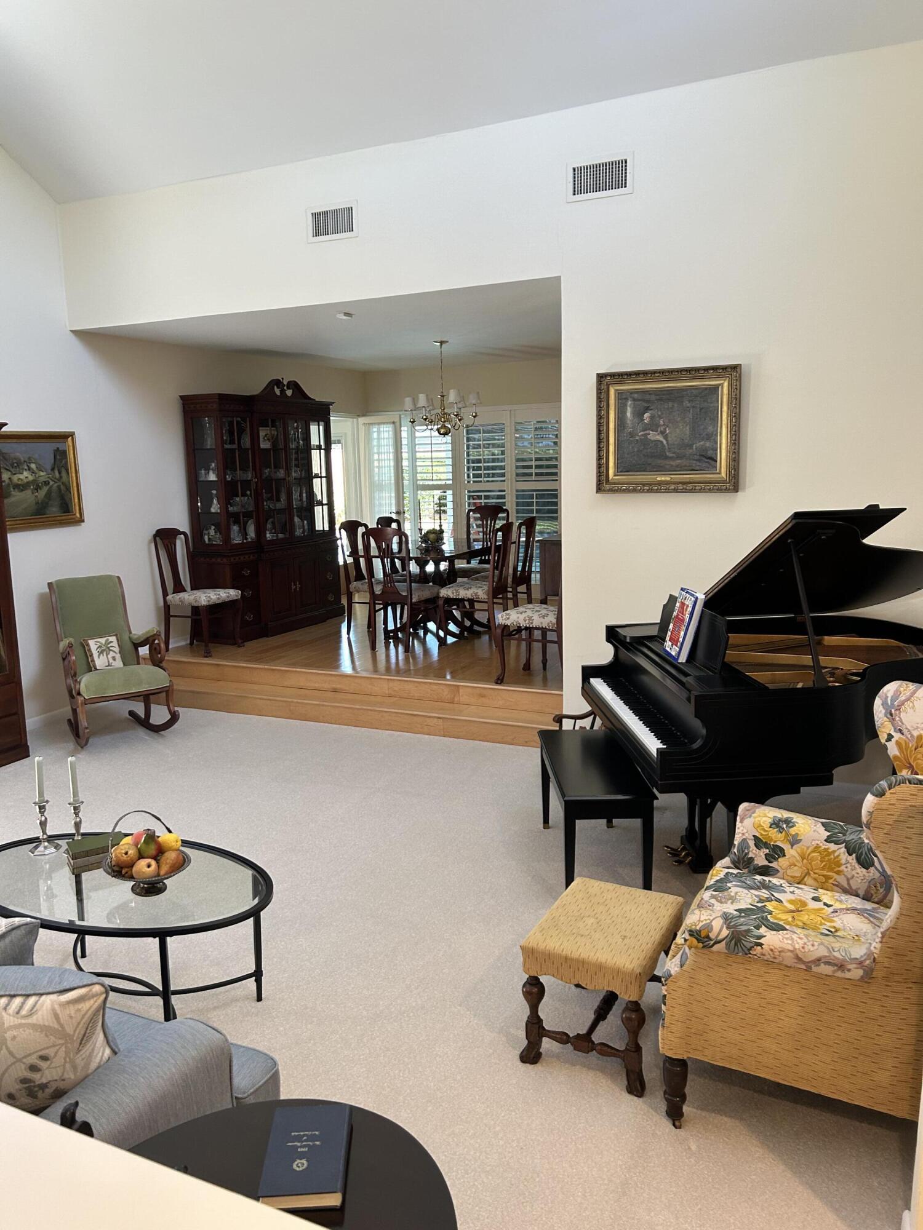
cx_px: 462
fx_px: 924
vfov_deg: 67.3
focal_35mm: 26
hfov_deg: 53.1
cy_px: 615
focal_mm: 5.7
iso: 125
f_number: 1.5
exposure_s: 1/120
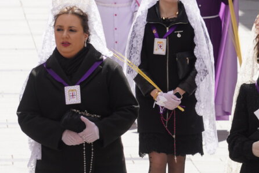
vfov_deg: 3.0
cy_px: 107
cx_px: 321
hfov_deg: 4.5
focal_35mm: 460
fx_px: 3311
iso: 100
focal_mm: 107
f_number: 6.3
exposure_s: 1/320
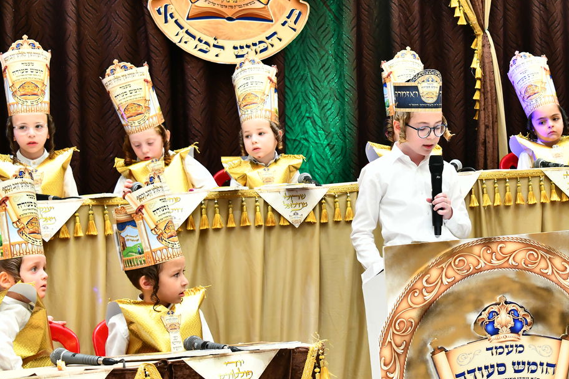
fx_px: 1407
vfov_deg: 15.4
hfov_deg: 22.7
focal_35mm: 89
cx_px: 427
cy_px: 162
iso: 1250
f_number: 5.6
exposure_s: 1/200
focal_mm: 58
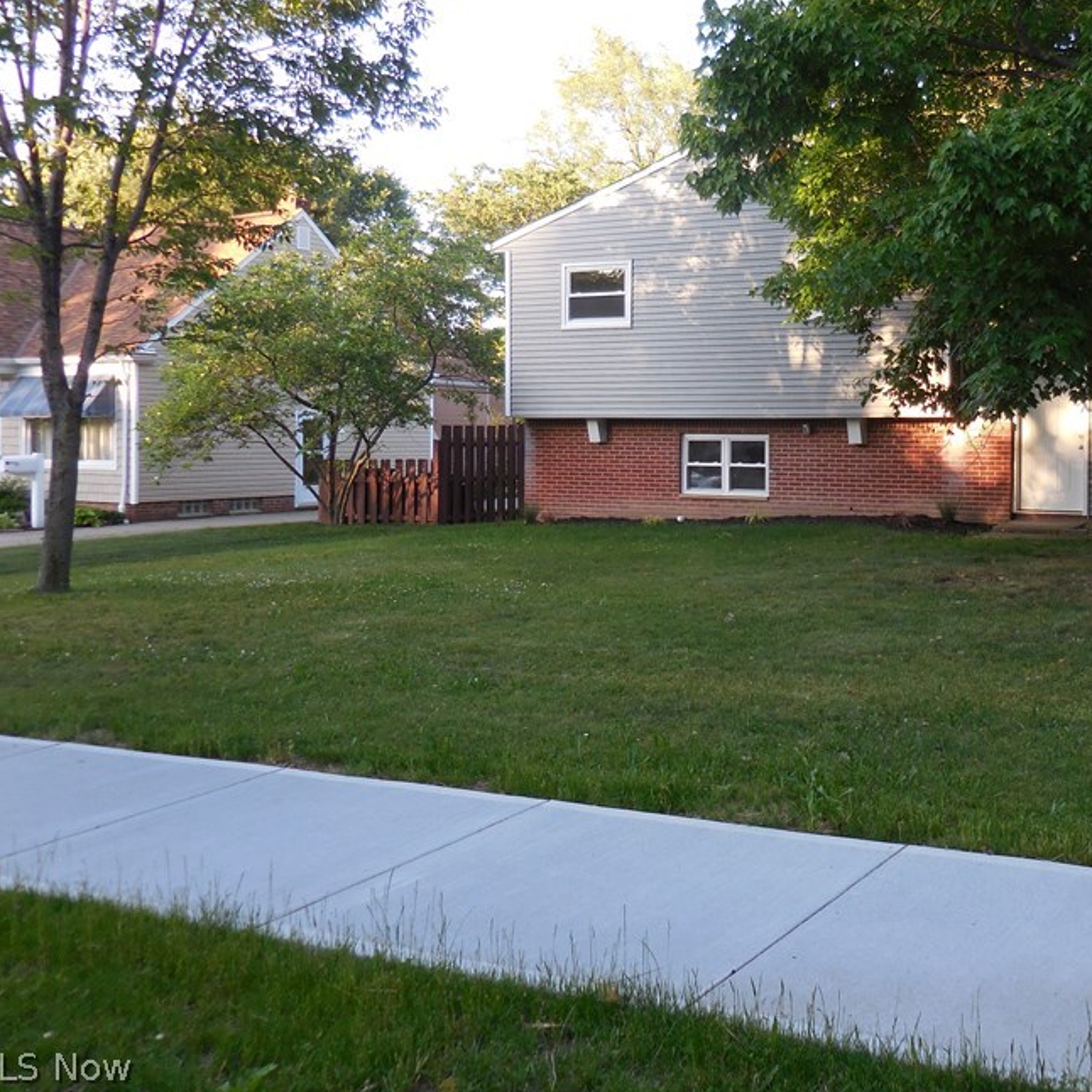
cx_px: 822
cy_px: 446
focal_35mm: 35
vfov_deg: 47.0
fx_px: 1249
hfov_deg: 45.5
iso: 125
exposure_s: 1/100
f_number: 3.3
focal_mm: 4.5
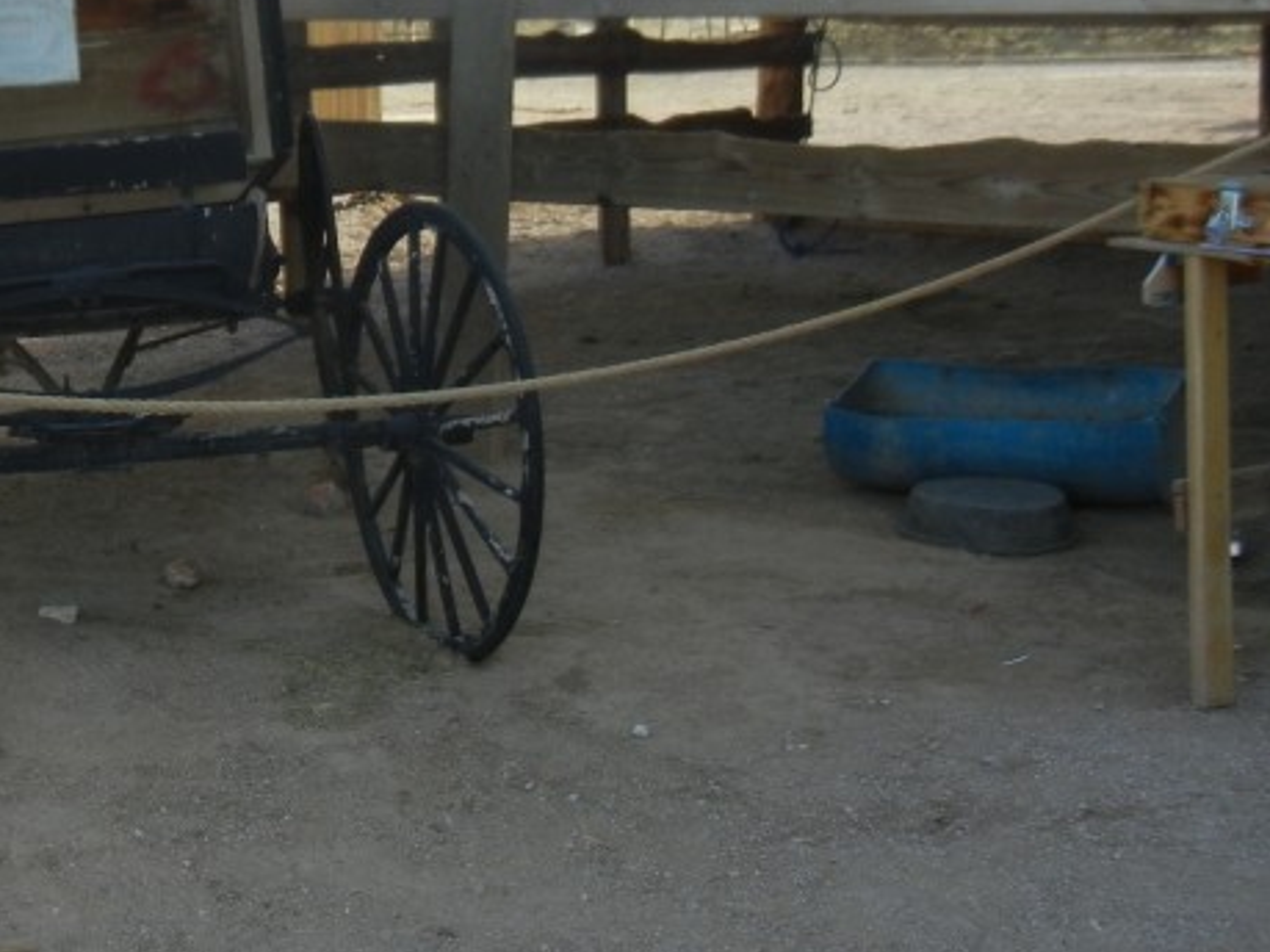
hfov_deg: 27.9
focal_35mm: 67
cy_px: 266
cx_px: 127
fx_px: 2457
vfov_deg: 21.8
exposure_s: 1/538
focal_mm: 5.4
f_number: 3.5
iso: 160
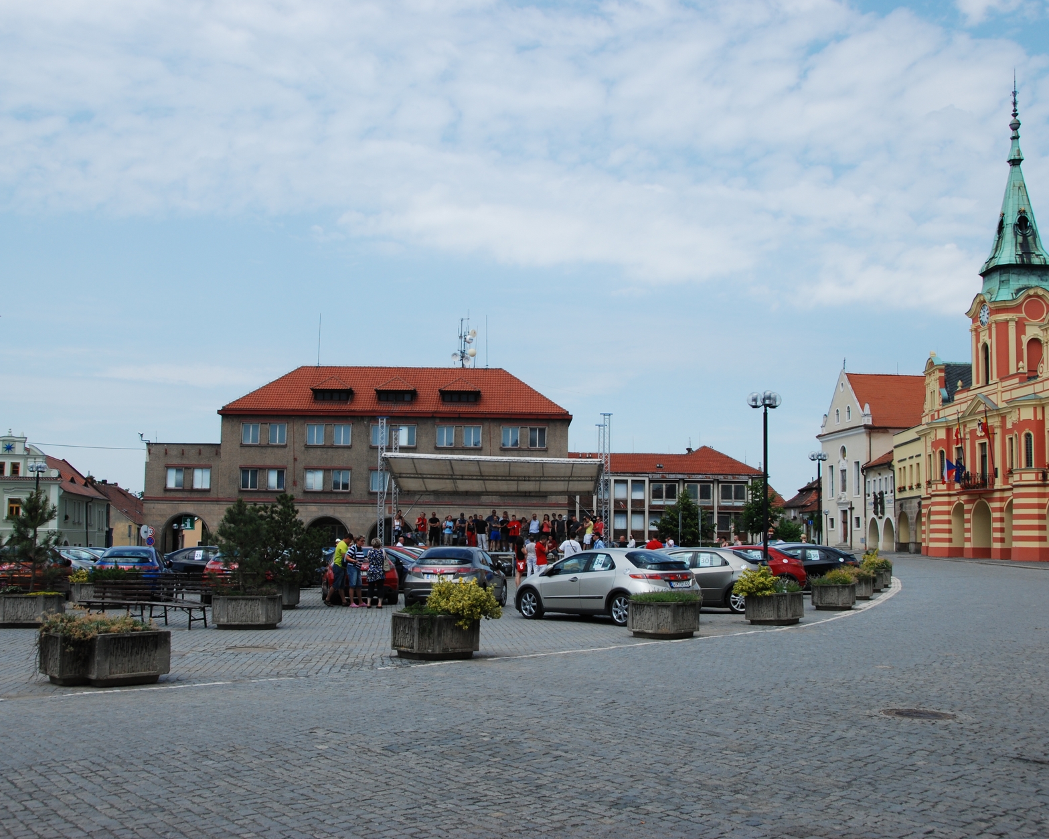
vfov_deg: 39.1
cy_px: 415
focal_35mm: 38
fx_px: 1180
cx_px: 485
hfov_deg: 47.9
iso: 200
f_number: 8
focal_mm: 22
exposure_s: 1/500
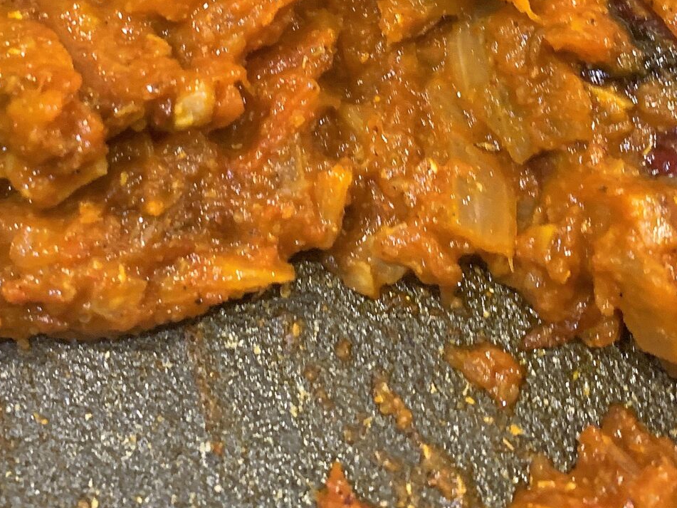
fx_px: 1369
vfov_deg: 19.3
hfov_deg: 27.8
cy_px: -164
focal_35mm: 70
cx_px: 313
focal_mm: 4.25
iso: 400
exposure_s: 1/33
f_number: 1.8
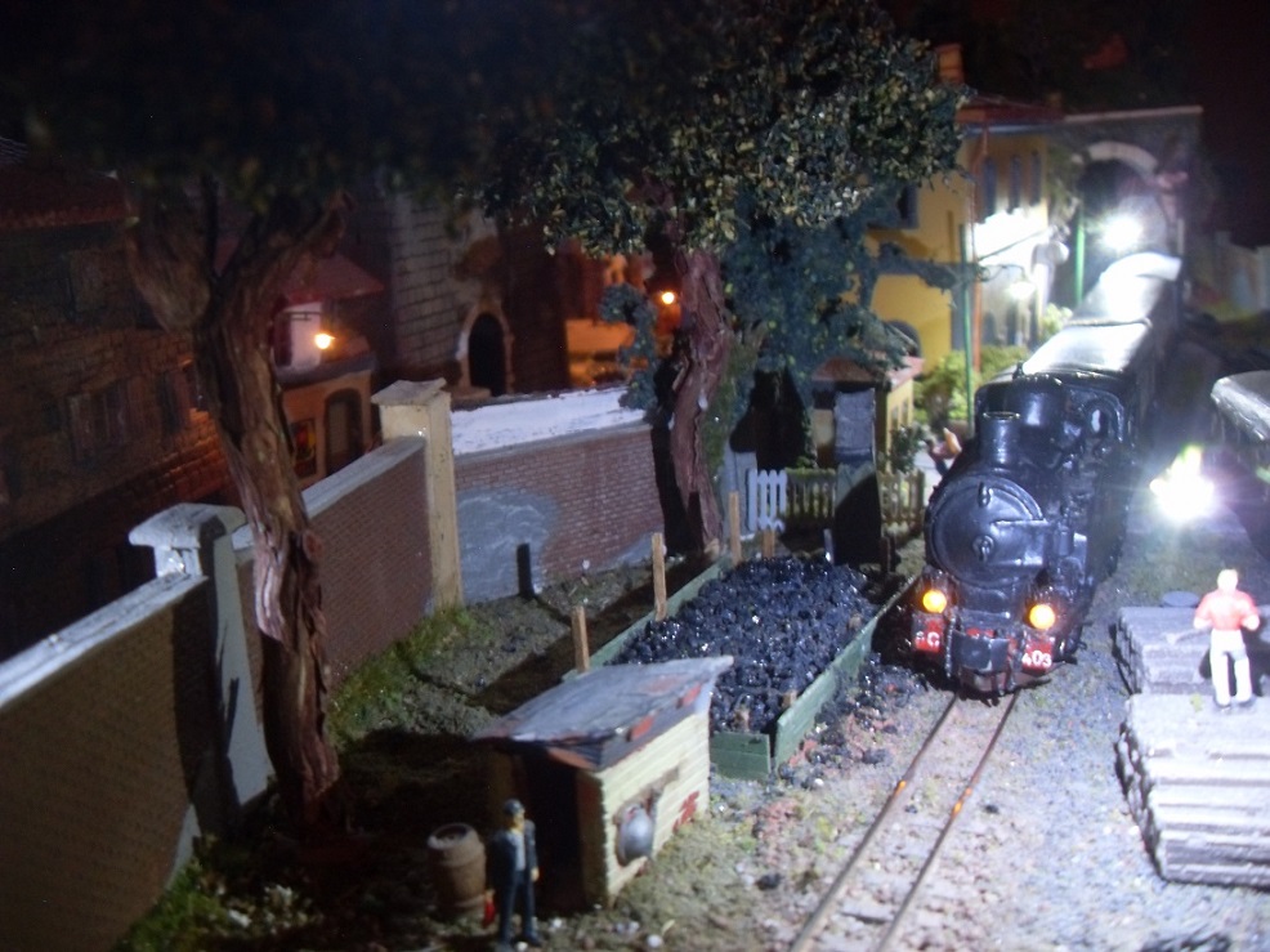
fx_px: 1247
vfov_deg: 41.8
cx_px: 635
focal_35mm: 34
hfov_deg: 54.0
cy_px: 476
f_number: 2.8
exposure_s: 1
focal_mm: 6.3
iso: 200
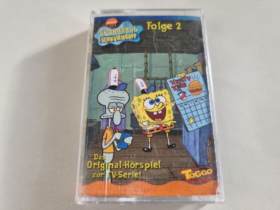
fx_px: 210
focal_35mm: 26
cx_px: 140
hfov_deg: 67.3
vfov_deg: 53.1
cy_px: 105
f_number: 1.8
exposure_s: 1/129
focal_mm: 5.4
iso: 50
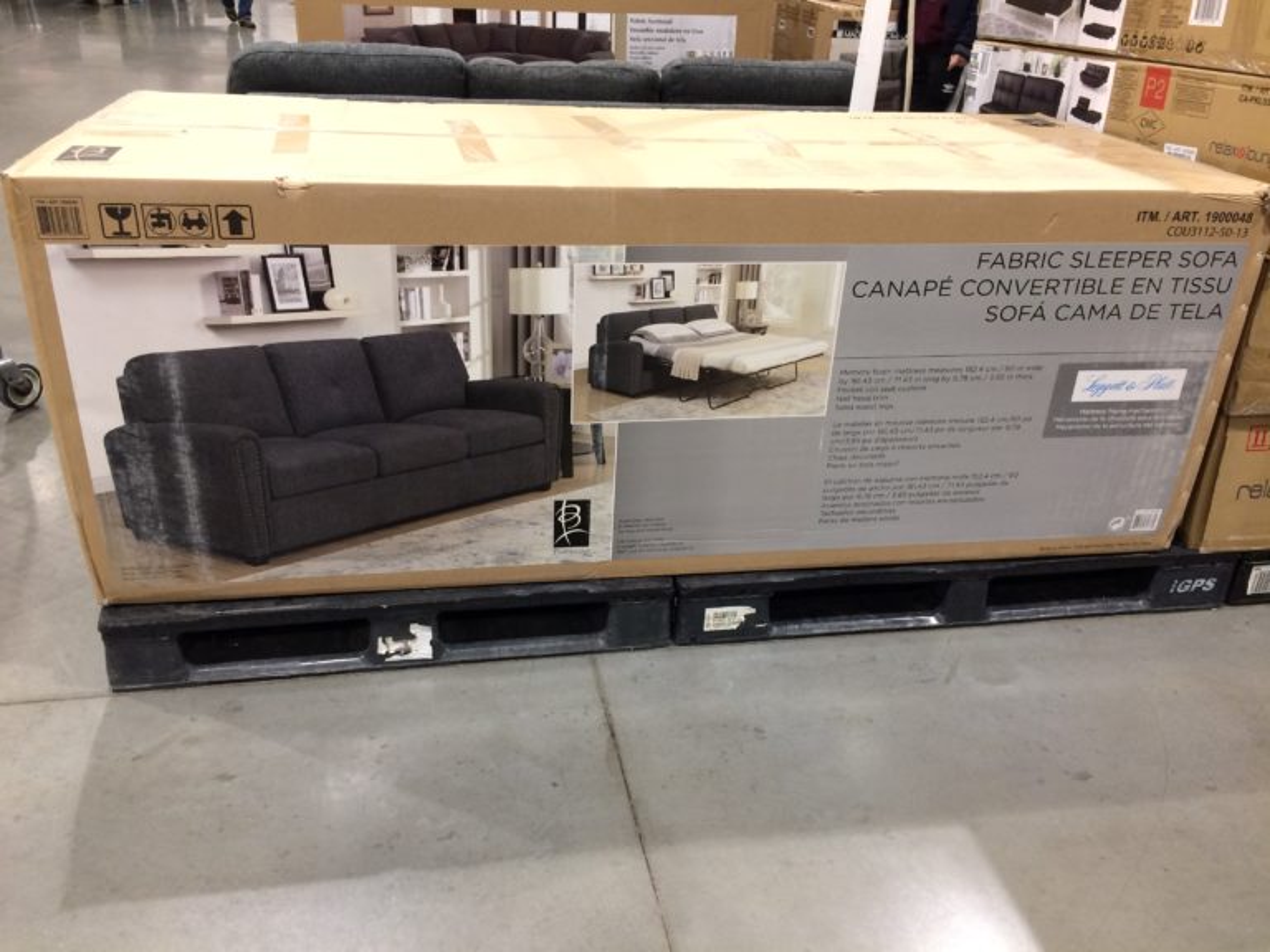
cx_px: 635
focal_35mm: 29
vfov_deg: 48.2
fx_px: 1064
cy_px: 476
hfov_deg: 61.7
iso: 100
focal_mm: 4.15
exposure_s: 1/30
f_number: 2.2
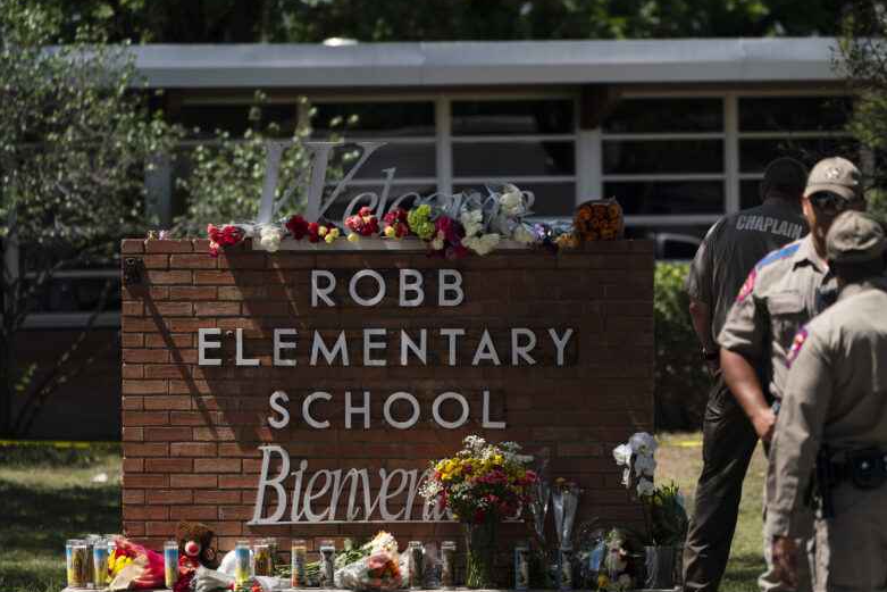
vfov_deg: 4.8
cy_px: 309
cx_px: 510
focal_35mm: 288
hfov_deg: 7.2
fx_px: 7097
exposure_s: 1/1000
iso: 160
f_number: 5.6
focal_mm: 250
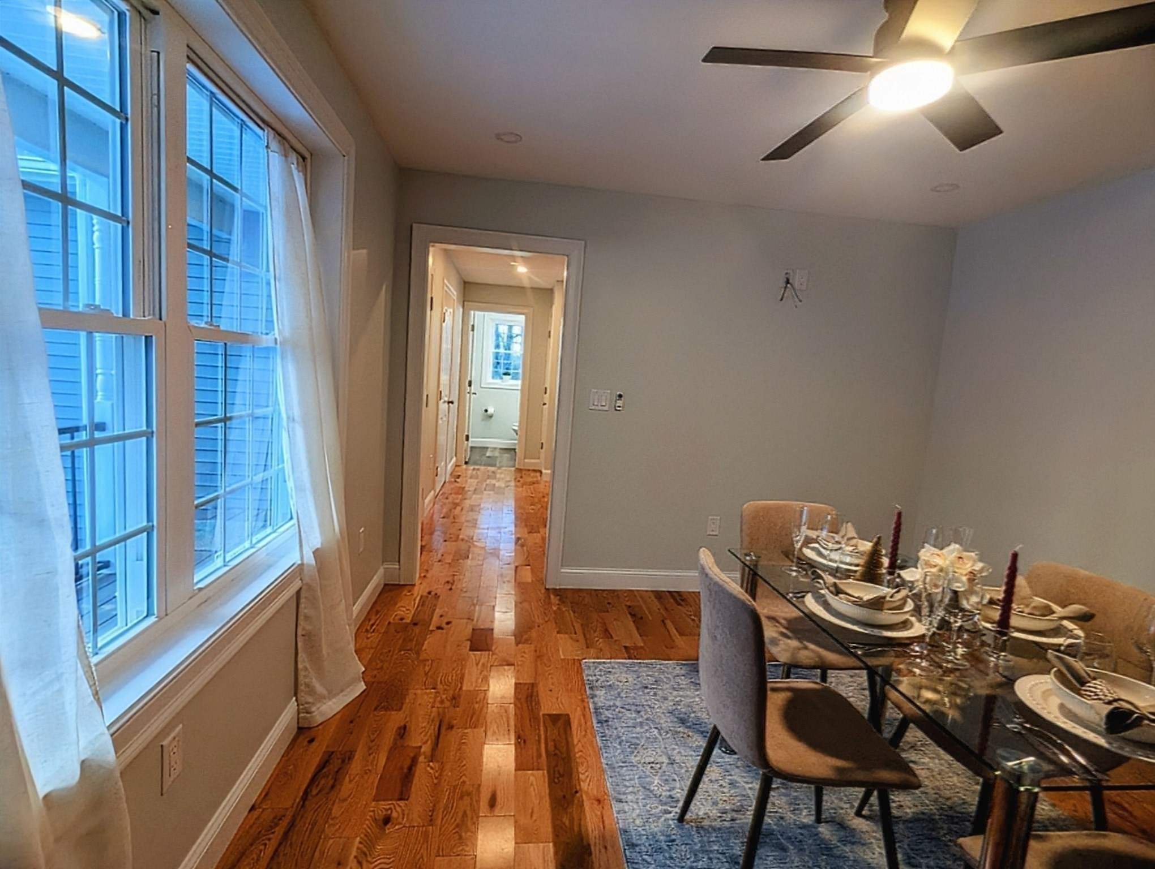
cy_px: 434
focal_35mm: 16
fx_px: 535
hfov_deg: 94.4
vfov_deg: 78.2
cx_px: 578
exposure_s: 1/60
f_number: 2.2
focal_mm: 2.35
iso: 115
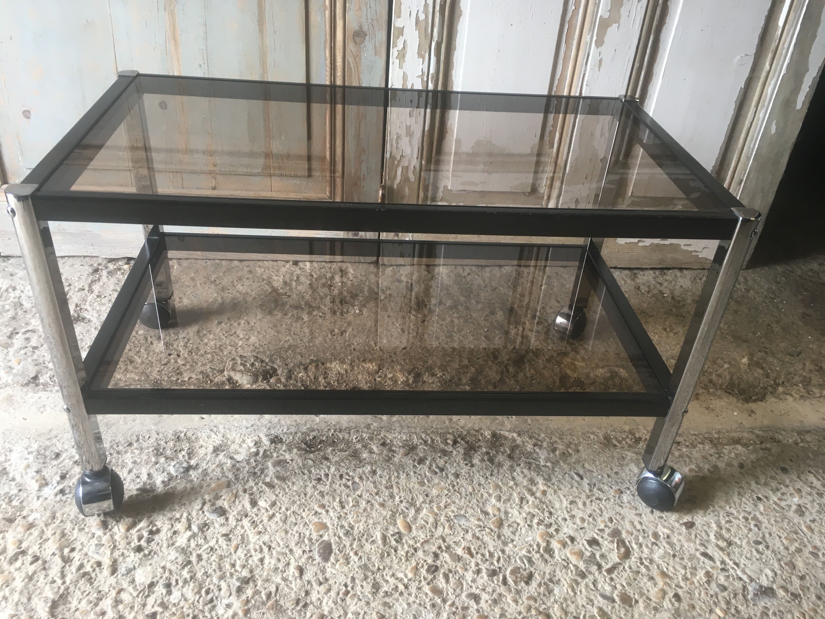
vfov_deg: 48.2
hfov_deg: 61.7
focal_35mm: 29
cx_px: 412
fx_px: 691
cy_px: 310
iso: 64
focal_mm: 4.15
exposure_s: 1/33
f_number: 2.2
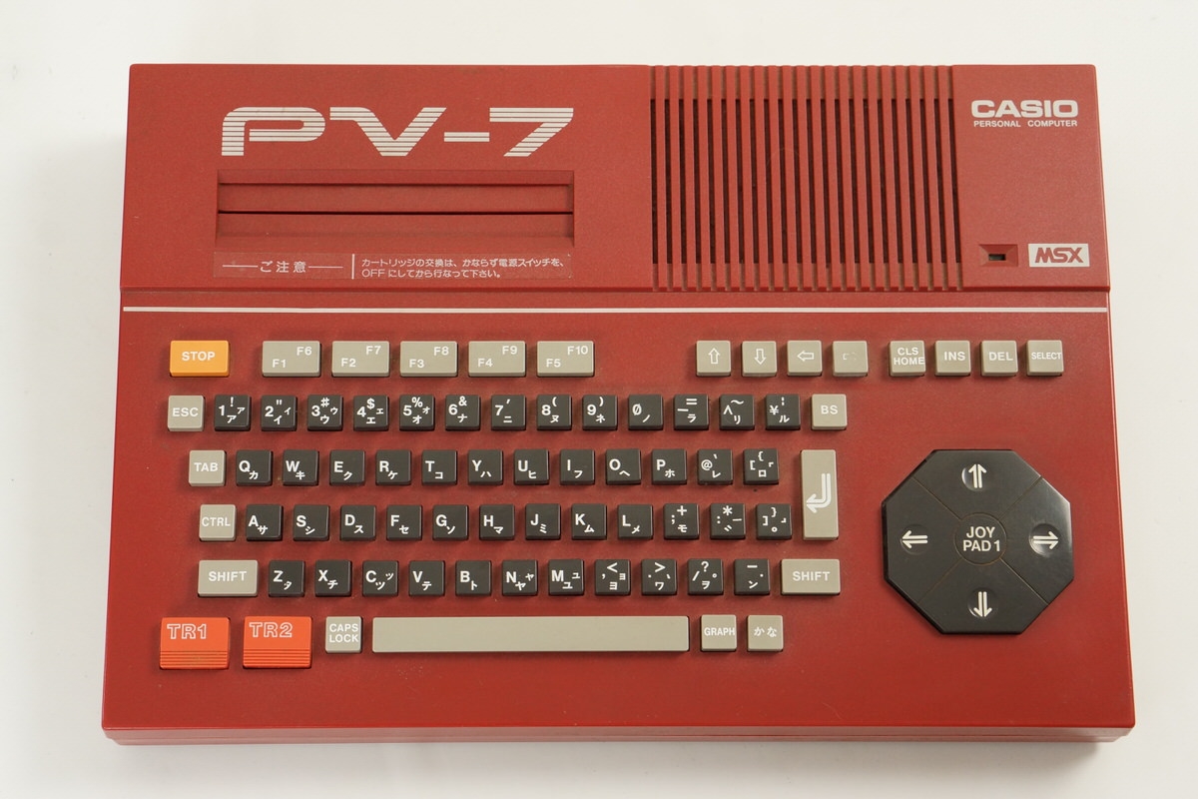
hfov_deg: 27.0
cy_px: 400
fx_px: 2496
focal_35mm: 75
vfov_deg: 18.2
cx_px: 599
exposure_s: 1/80
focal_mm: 50
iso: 1000
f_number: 6.3
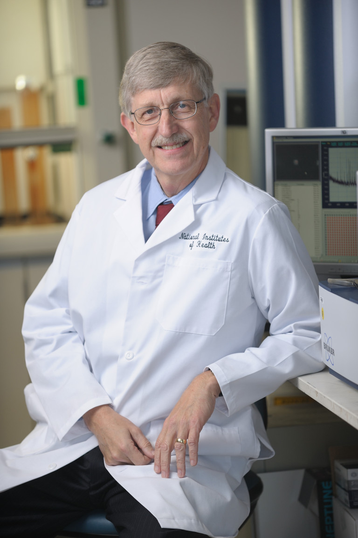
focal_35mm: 180
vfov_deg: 11.4
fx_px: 2688
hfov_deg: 7.6
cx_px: 179
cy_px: 269
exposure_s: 1/160
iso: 200
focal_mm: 180
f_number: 2.8
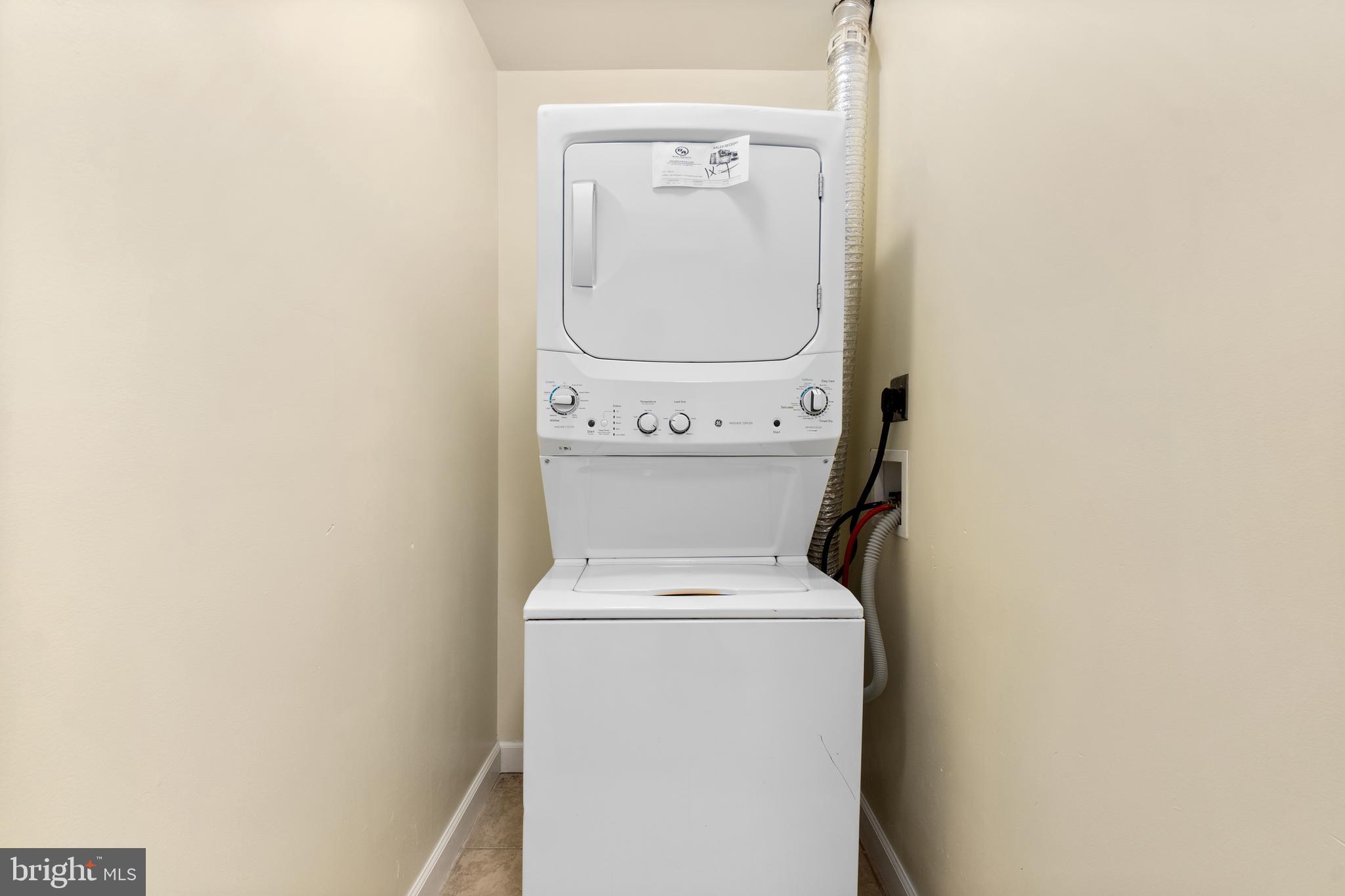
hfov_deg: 100.4
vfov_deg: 77.3
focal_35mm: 15
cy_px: 448
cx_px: 672
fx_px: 560
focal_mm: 10
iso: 100
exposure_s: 1/4
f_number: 9
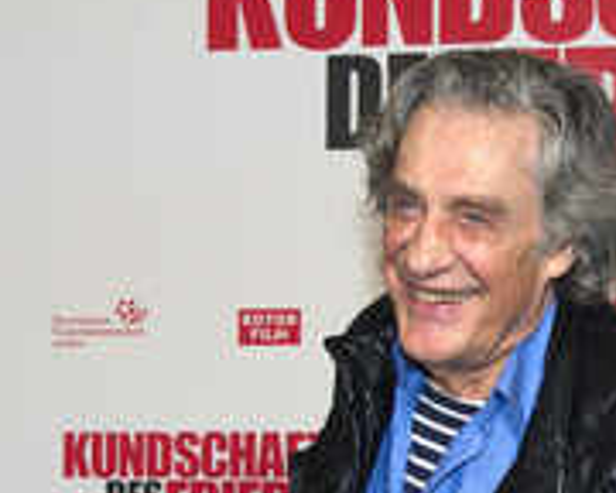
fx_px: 1933
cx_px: 522
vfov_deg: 14.3
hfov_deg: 17.9
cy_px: 490
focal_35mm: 106
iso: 1600
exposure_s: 1/125
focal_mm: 45
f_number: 6.3
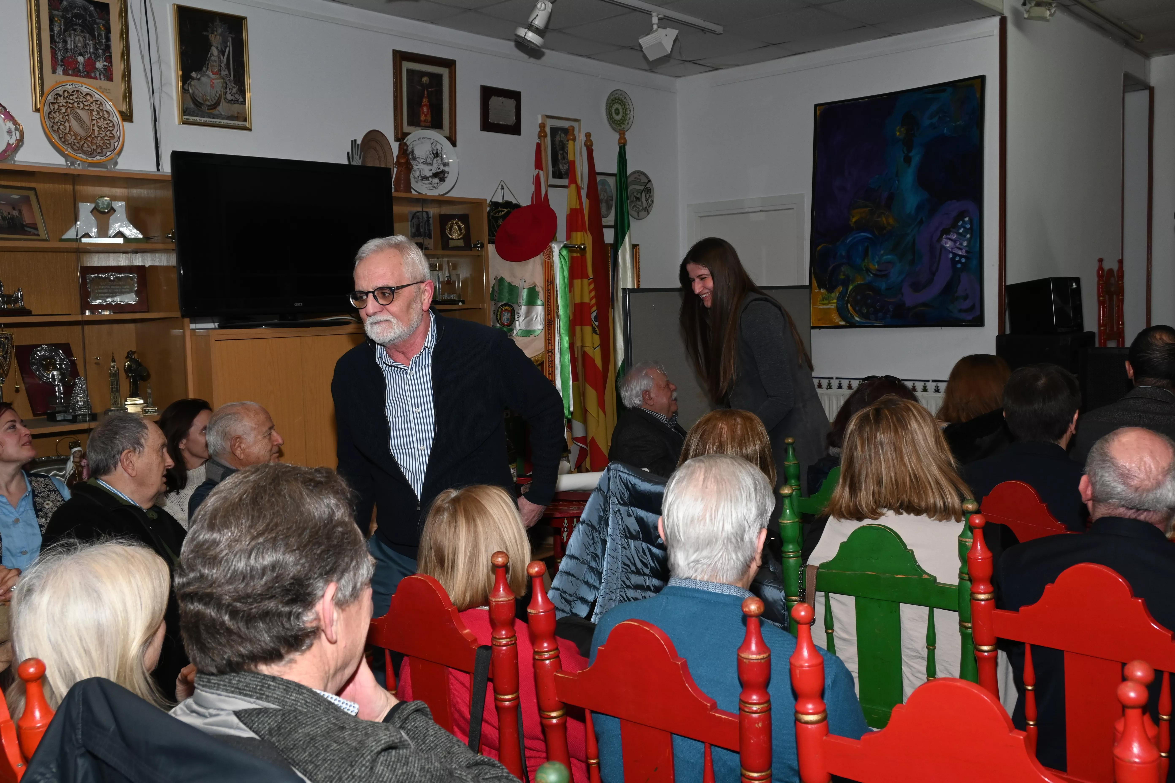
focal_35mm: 33
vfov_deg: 40.0
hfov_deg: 57.2
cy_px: 392
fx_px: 1077
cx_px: 588
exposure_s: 1/60
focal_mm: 22
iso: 400
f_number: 5.6
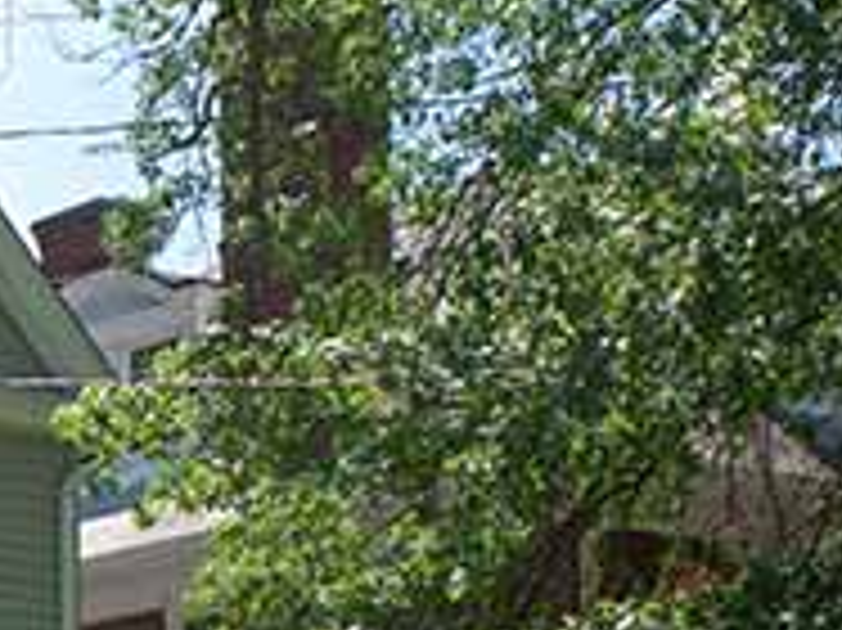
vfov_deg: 11.5
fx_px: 3087
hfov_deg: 14.1
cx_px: -574
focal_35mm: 127
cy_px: 684
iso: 640
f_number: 11
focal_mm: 34
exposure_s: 1/320
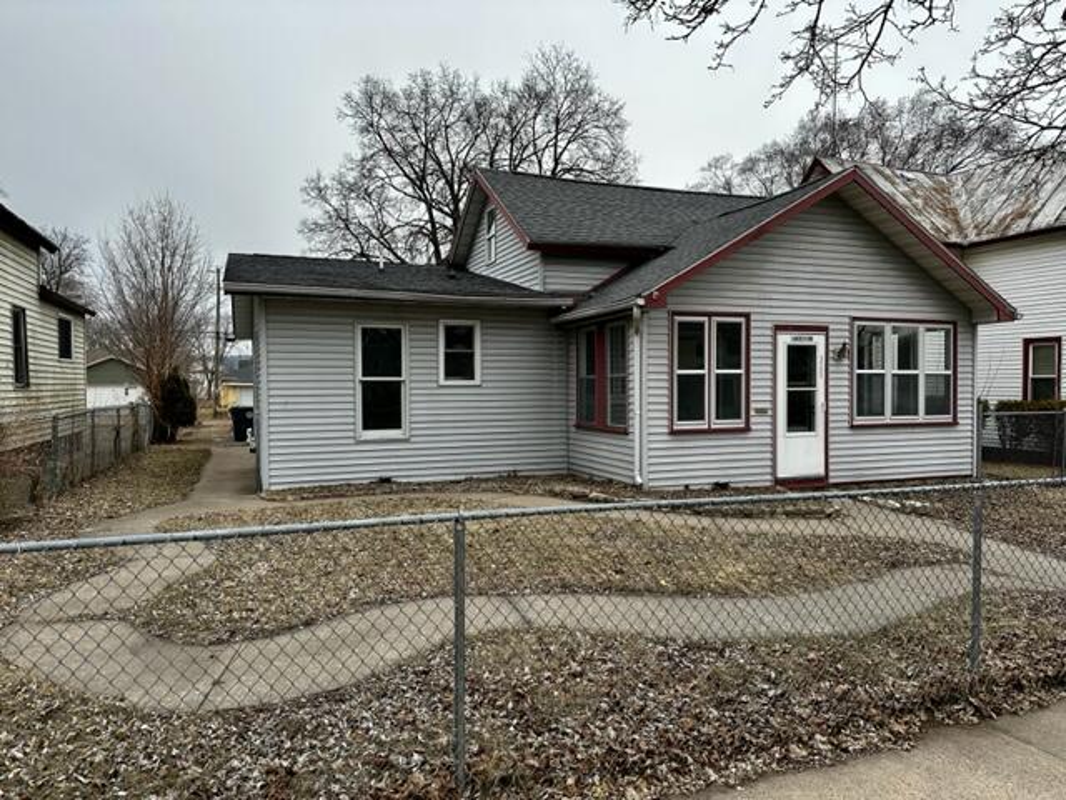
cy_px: 400
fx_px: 739
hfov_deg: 71.6
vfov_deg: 56.8
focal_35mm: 24
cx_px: 533
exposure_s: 1/1692
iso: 80
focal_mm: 6.86
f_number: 1.78
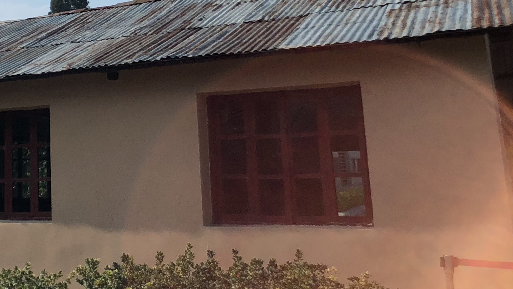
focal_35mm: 76
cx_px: 74
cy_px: -10
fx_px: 1034
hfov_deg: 27.1
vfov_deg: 15.6
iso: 20
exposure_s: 1/666
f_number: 1.8
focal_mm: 3.99
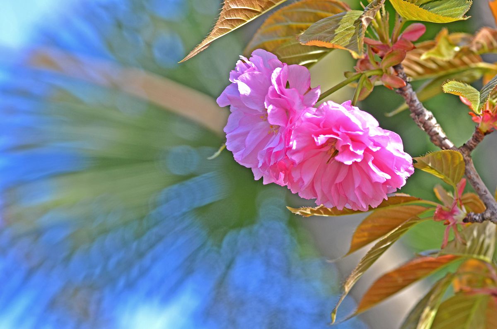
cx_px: 248
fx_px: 1860
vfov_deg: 10.1
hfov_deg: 15.2
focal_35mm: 135
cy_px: 164
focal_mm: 90
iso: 200
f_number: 8
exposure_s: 1/250
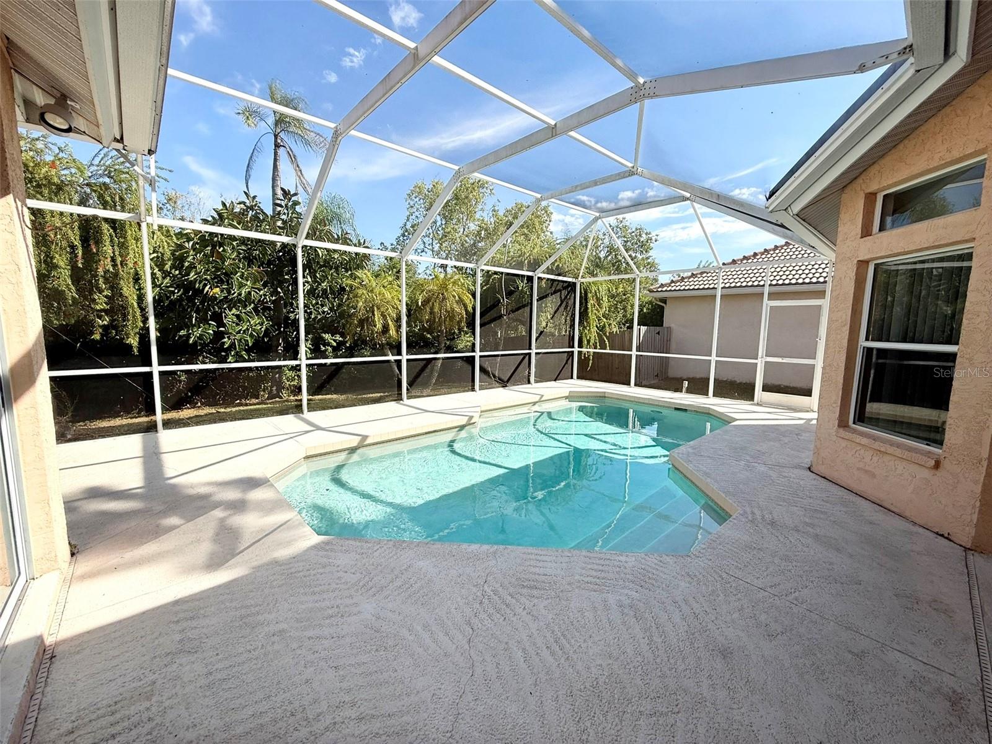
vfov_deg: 85.7
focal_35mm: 14
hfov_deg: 102.1
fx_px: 401
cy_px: 372
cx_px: 496
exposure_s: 1/1033
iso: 50
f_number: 2.2
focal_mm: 2.22
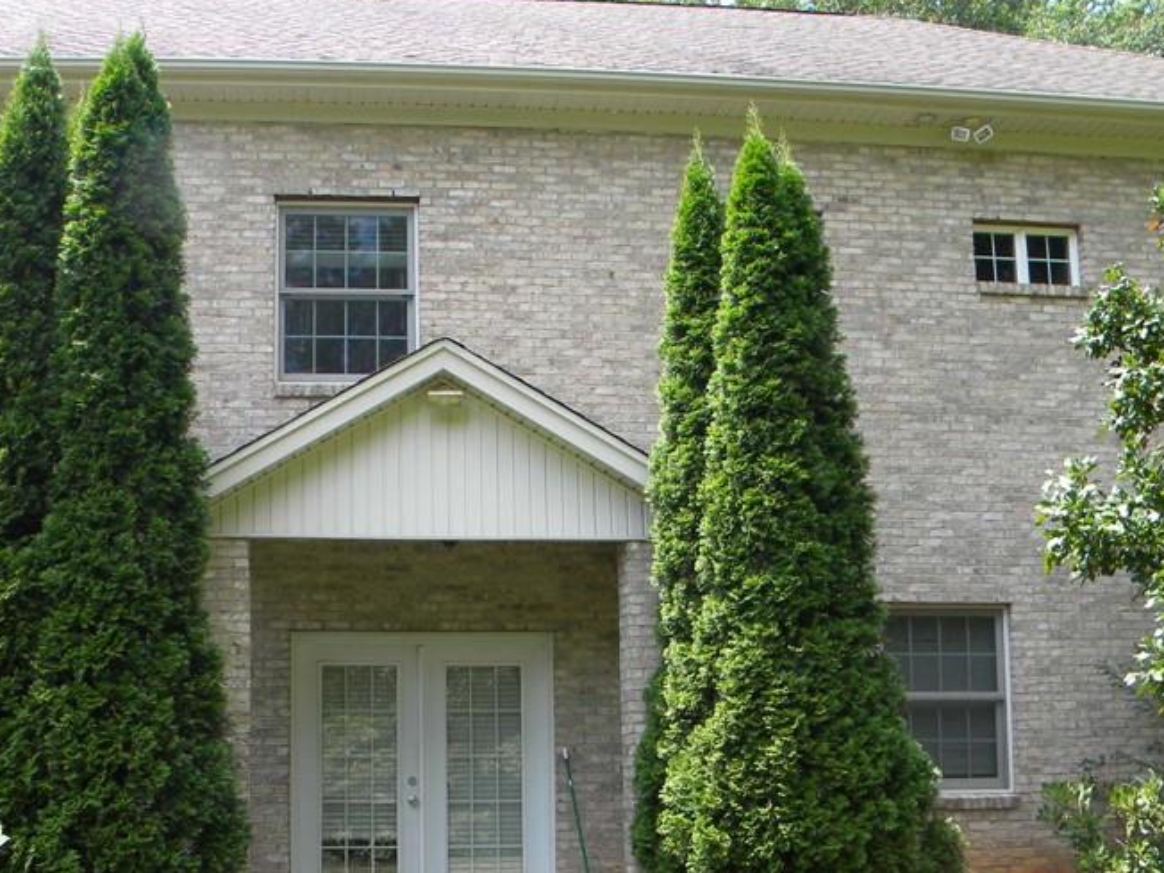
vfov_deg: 32.4
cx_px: 430
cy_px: 630
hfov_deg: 42.6
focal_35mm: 44
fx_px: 1480
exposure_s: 1/268
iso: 80
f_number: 3.5
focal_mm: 5
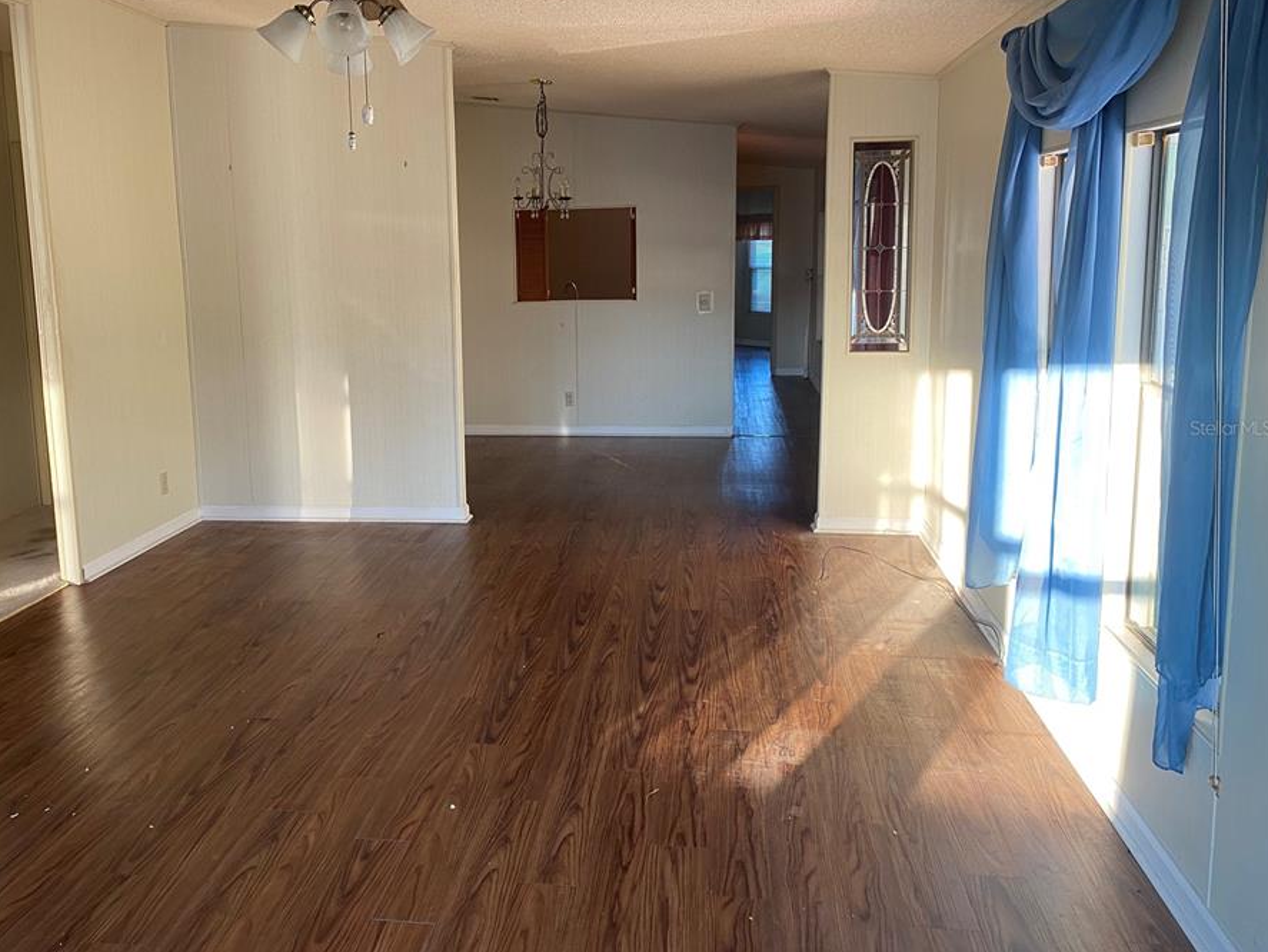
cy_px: 427
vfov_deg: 46.8
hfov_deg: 59.7
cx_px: 545
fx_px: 1099
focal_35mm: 30
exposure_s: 1/60
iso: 80
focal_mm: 4.25
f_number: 1.8
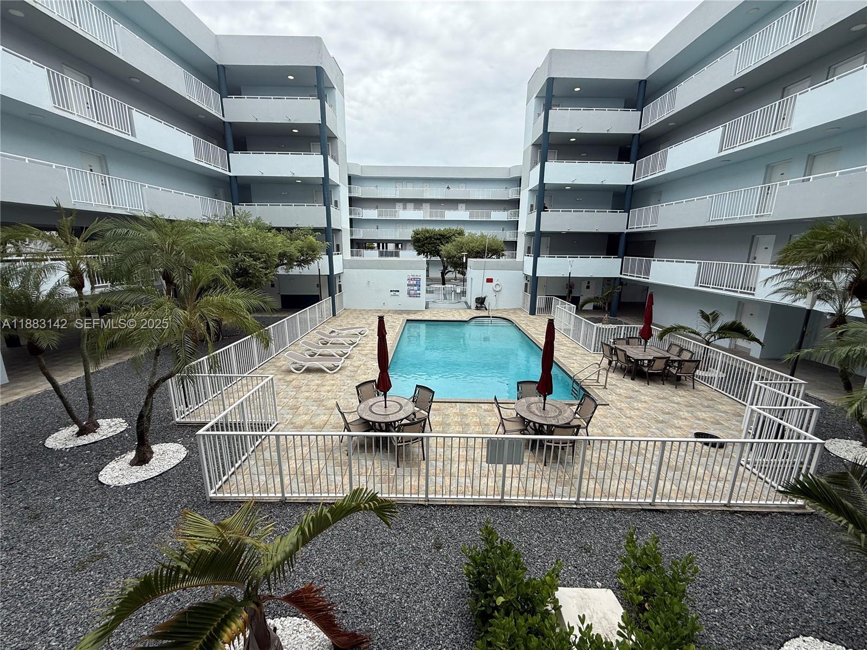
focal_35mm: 14
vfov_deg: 85.7
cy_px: 325
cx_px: 434
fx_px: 351
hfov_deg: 102.1
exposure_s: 1/1001
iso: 50
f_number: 2.2
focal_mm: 2.22
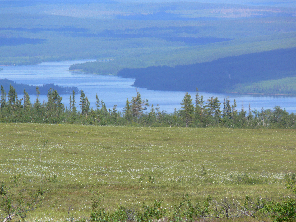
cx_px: 148
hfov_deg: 4.7
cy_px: 111
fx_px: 3591
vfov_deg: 3.5
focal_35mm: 420
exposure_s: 1/250
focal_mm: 88.8
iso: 80
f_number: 5.6
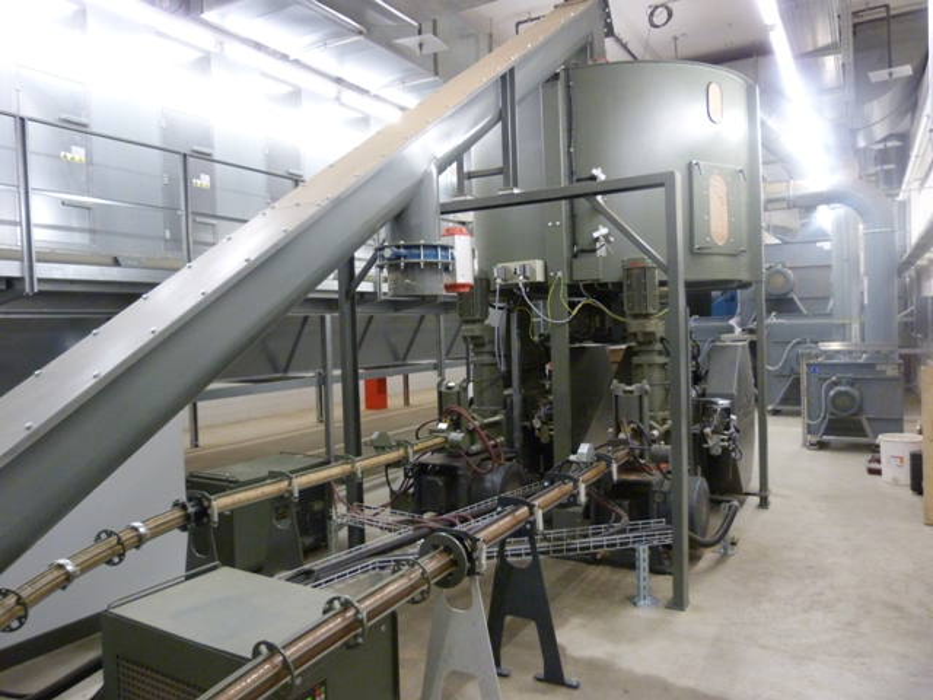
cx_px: 466
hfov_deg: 69.4
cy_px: 350
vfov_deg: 54.9
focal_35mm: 25
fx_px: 674
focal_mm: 4.5
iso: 400
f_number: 2.8
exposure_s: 1/15
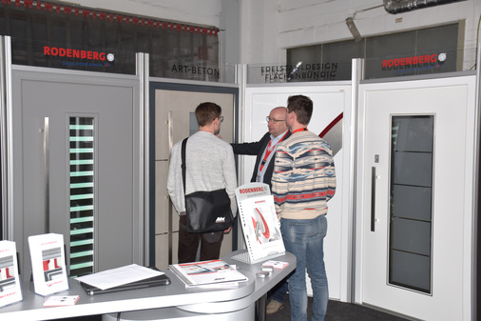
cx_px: 240
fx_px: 521
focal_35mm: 39
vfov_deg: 34.2
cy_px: 160
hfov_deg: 49.6
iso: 250
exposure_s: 1/60
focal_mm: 26
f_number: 3.8
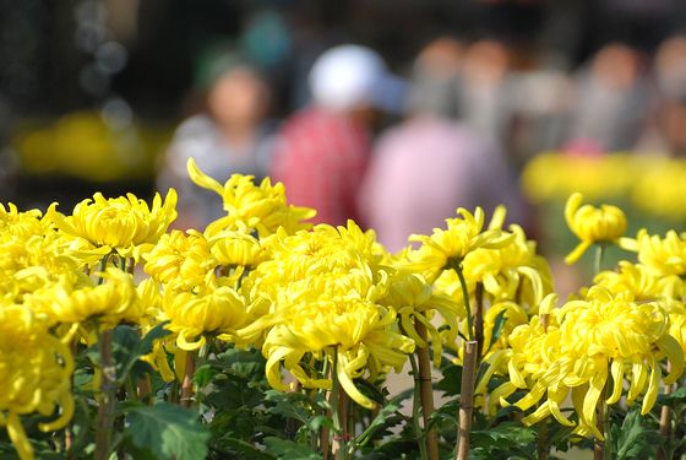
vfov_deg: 5.1
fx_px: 5152
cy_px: 230
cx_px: 343
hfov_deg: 7.6
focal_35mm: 270
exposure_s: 1/1000
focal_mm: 180
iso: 200
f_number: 5.6
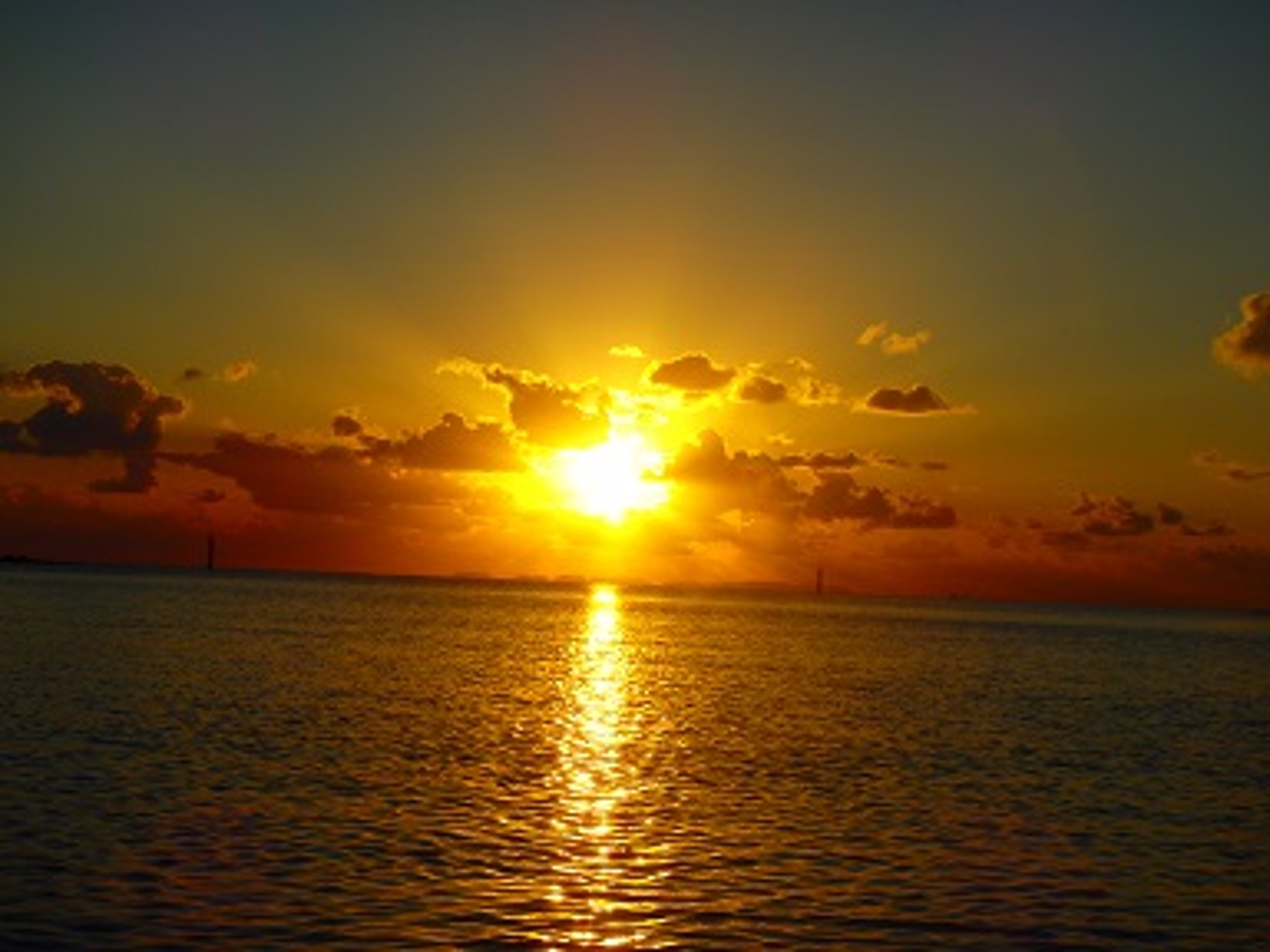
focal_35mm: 68
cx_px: 635
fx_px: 2495
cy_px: 476
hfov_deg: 28.6
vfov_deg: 21.6
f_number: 16
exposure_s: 1/200
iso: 125
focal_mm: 12.3
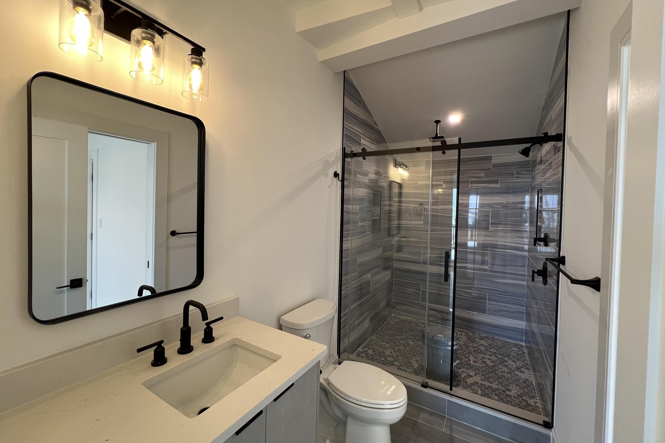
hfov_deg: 104.2
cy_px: 214
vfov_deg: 81.2
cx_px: 323
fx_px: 259
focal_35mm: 14
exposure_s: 1/120
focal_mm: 1.57
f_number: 1.8
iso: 125
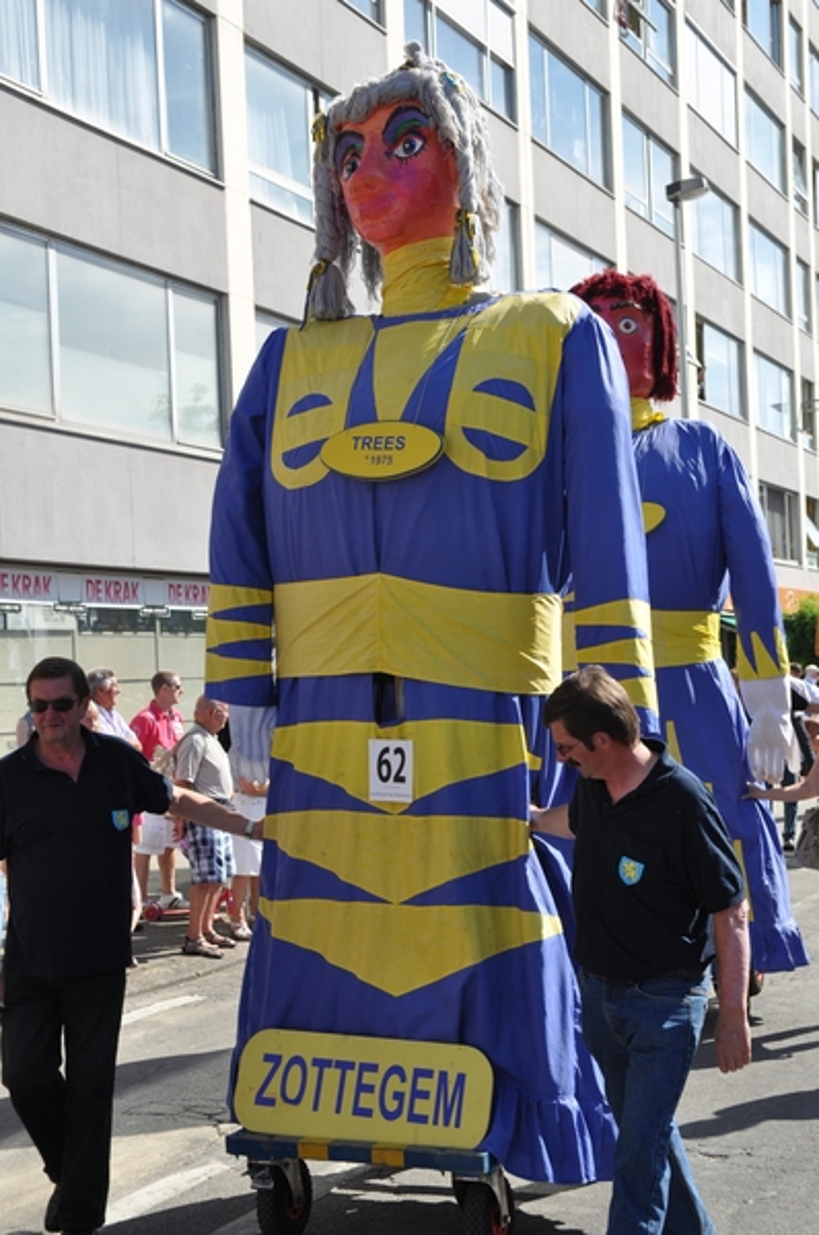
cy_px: 618
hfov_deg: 28.0
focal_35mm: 48
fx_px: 1644
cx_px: 410
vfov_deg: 41.2
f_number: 5
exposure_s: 1/1250
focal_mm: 32
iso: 400
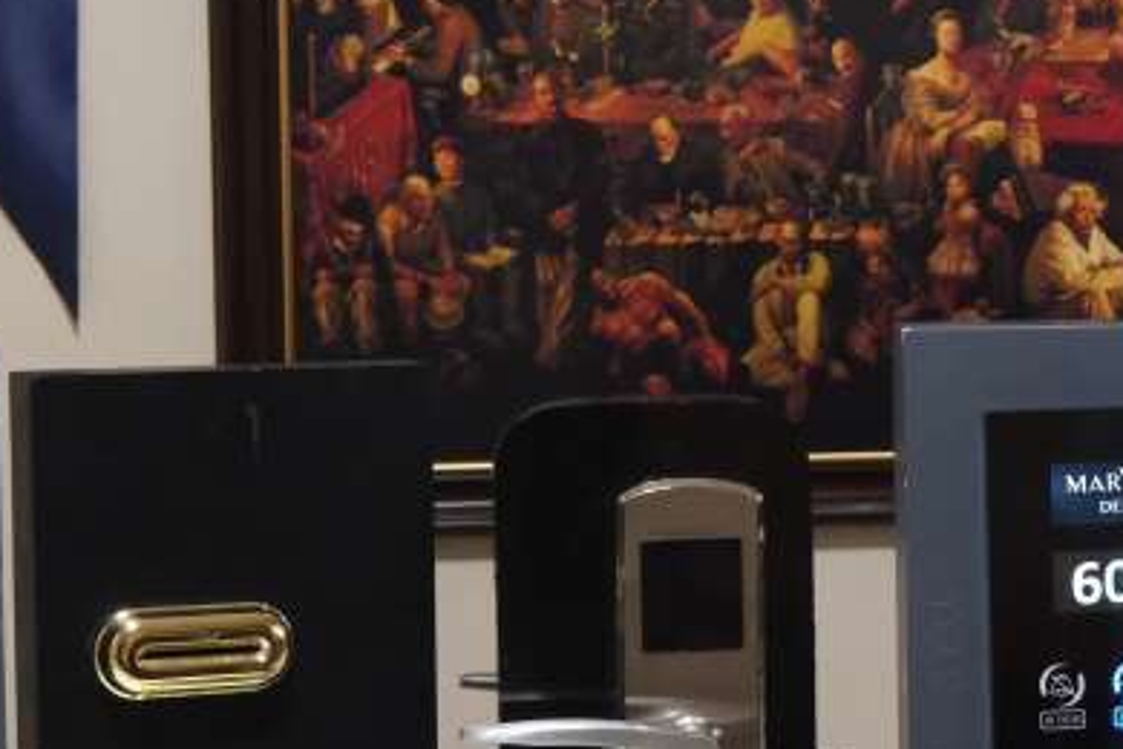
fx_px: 3587
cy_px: 471
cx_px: 1155
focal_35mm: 115
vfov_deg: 11.9
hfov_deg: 17.3
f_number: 4
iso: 2500
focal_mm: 23.5
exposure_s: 1/60
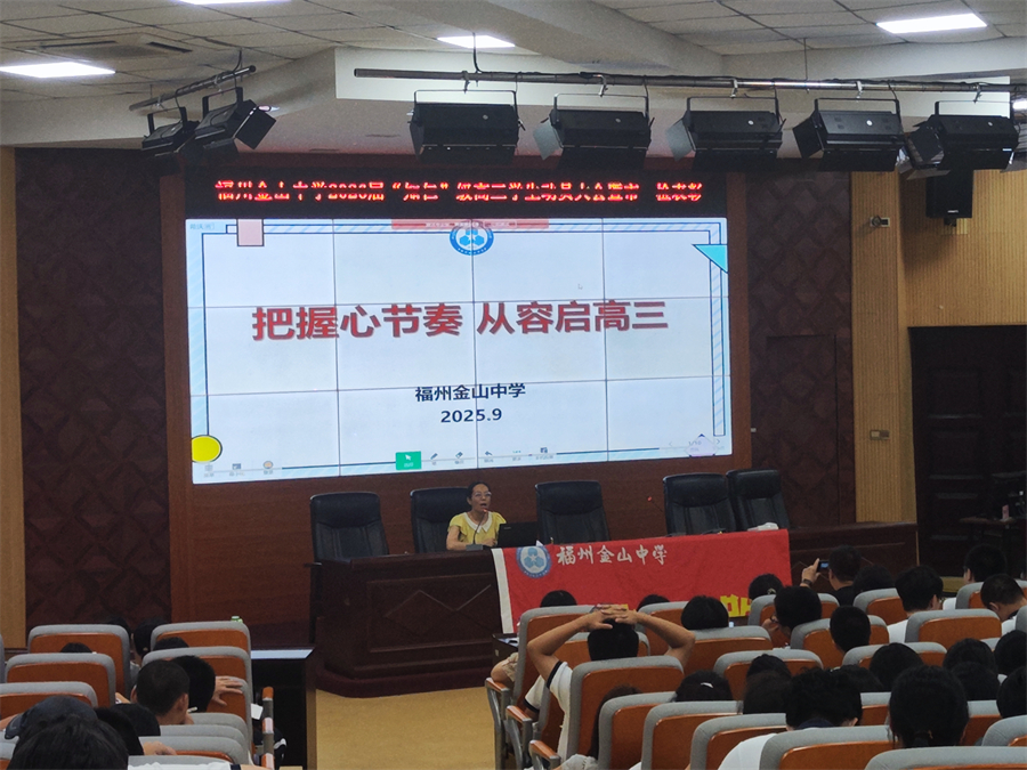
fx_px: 712
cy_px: 385
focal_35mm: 24
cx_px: 514
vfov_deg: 56.8
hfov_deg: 71.6
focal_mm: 5.59
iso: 283
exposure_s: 1/400
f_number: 1.88
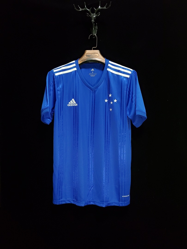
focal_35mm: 26
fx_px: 187
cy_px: 124
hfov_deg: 53.1
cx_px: 94
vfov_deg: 67.3
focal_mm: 4.3
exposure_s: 1/25
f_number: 1.5
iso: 640
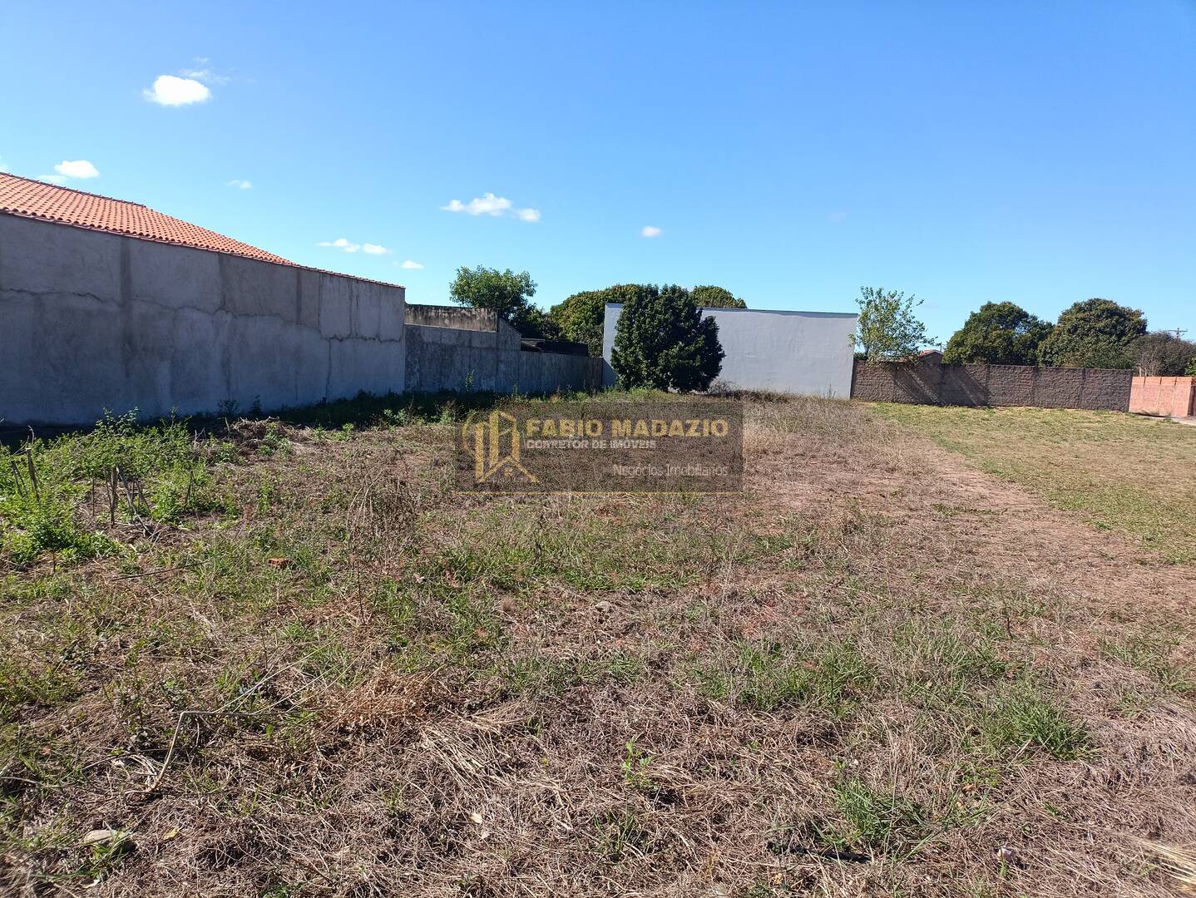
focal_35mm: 25
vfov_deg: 54.9
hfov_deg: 69.4
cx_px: 598
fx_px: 864
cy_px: 449
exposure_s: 1/391
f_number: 1.7
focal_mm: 4.71
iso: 50
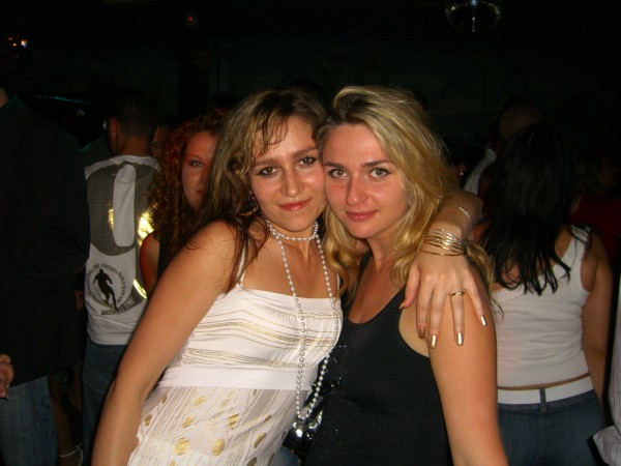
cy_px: 233
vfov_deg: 37.7
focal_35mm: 38
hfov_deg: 49.0
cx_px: 310
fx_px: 682
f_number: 2.8
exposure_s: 1/60
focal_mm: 7.9
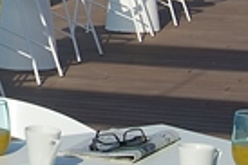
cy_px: -149
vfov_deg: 6.0
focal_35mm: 225
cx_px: -212
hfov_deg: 8.8
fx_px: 1548
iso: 100
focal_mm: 30
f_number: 16
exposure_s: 1/125
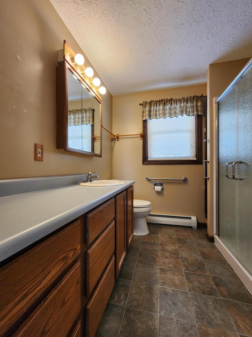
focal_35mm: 13
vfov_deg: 106.2
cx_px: 126
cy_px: 168
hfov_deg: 89.9
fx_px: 126
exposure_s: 1/60
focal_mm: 2.2
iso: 200
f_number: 2.2
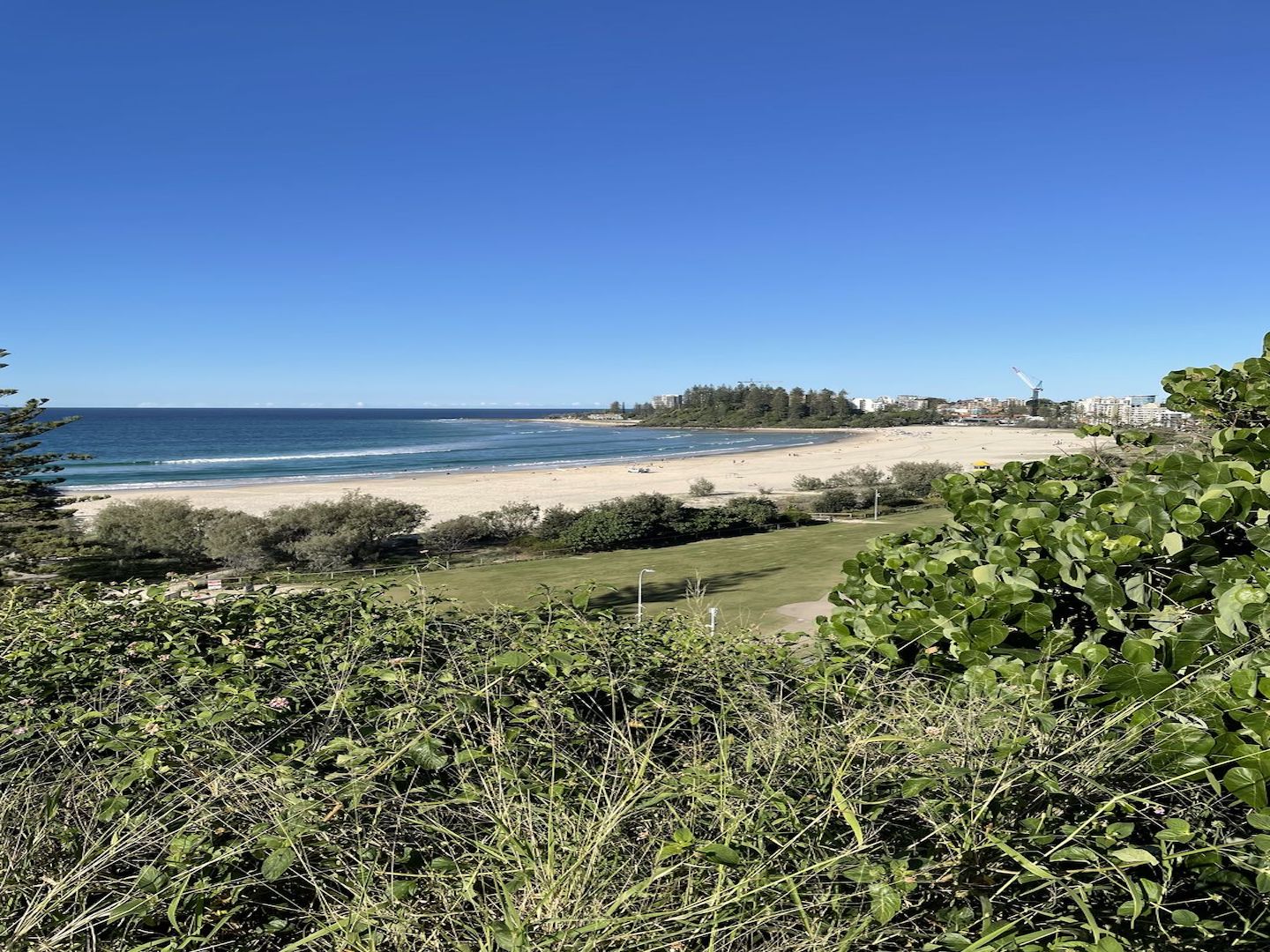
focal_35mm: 26
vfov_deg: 53.1
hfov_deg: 67.3
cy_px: 476
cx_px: 635
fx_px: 954
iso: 32
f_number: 1.6
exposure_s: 1/4292
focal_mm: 4.2
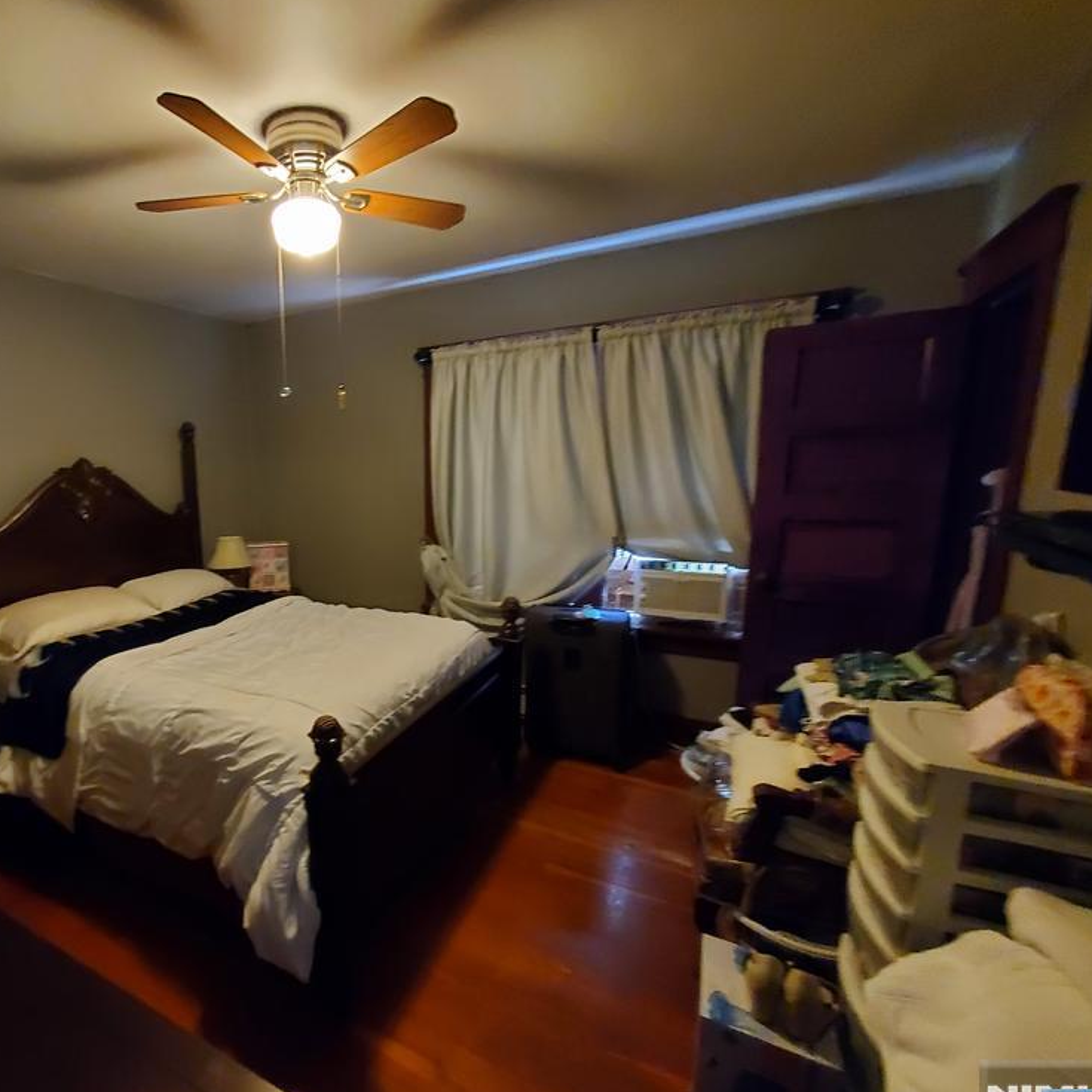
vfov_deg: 87.4
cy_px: 560
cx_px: 370
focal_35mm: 16
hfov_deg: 84.6
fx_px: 571
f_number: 2.2
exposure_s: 1/17
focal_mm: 1.8
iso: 1000
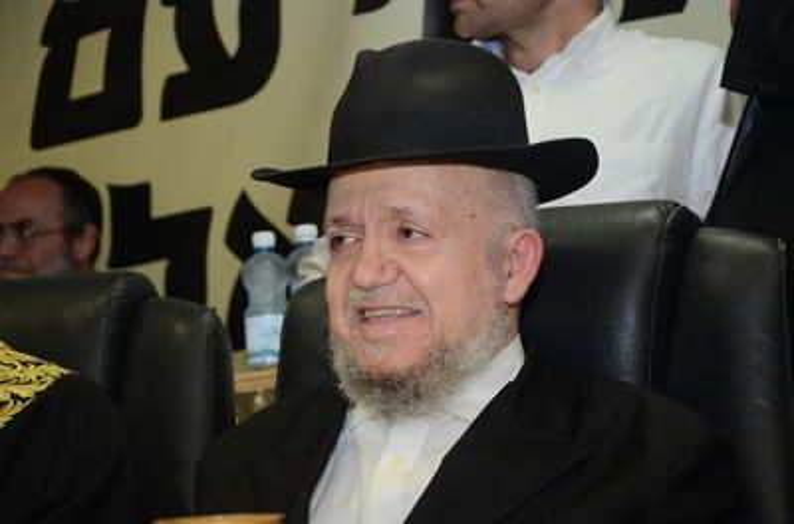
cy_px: 262
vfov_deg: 11.3
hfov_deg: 17.1
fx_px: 2638
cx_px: 397
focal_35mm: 120
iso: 320
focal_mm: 80
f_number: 5.6
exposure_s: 1/80
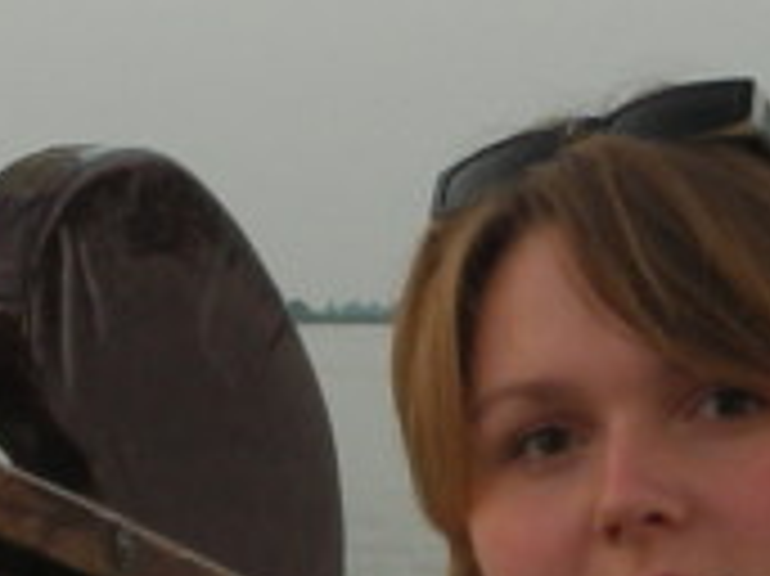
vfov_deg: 7.1
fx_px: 4668
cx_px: 374
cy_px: 207
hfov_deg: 9.4
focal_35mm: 210
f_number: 3
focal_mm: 5.8
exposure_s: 1/53.8
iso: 50
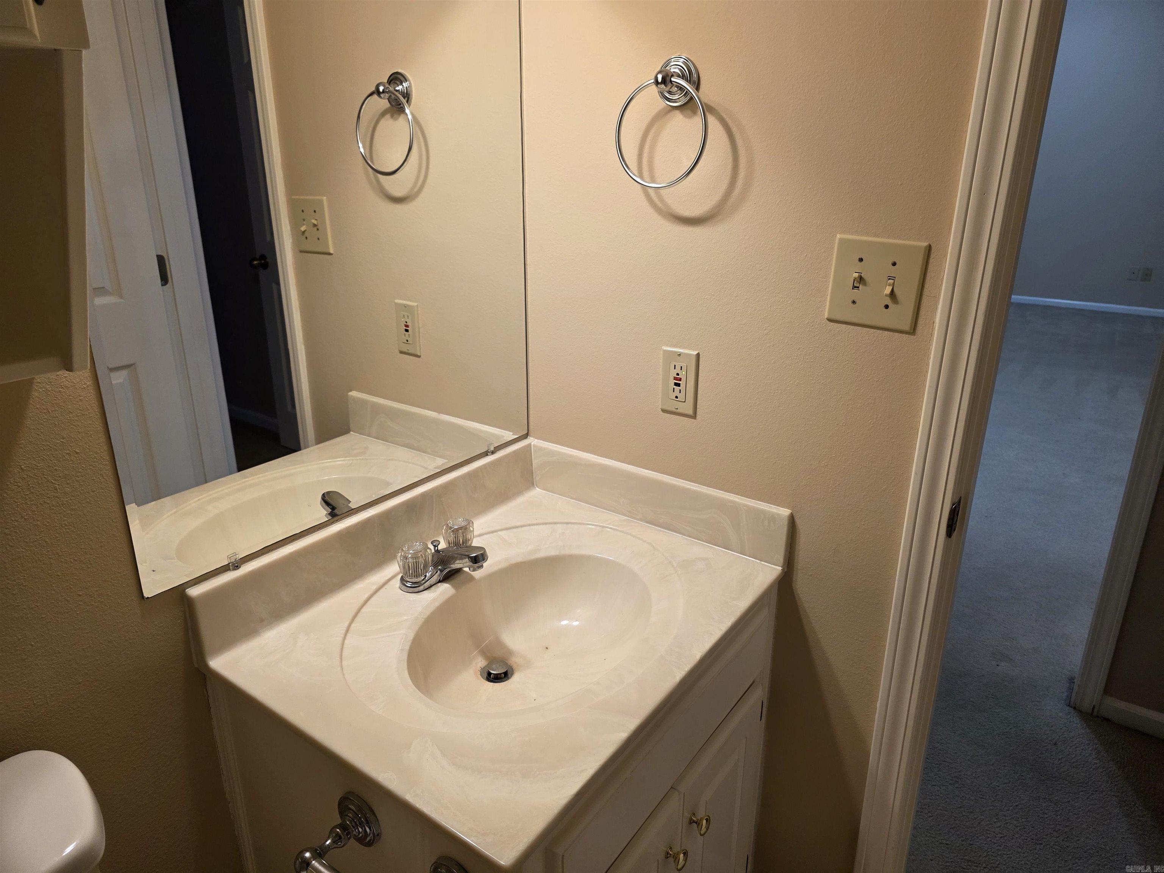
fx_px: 773
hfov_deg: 73.9
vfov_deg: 58.9
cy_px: 436
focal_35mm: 23
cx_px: 582
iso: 200
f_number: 1.7
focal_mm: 6.3
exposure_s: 1/120
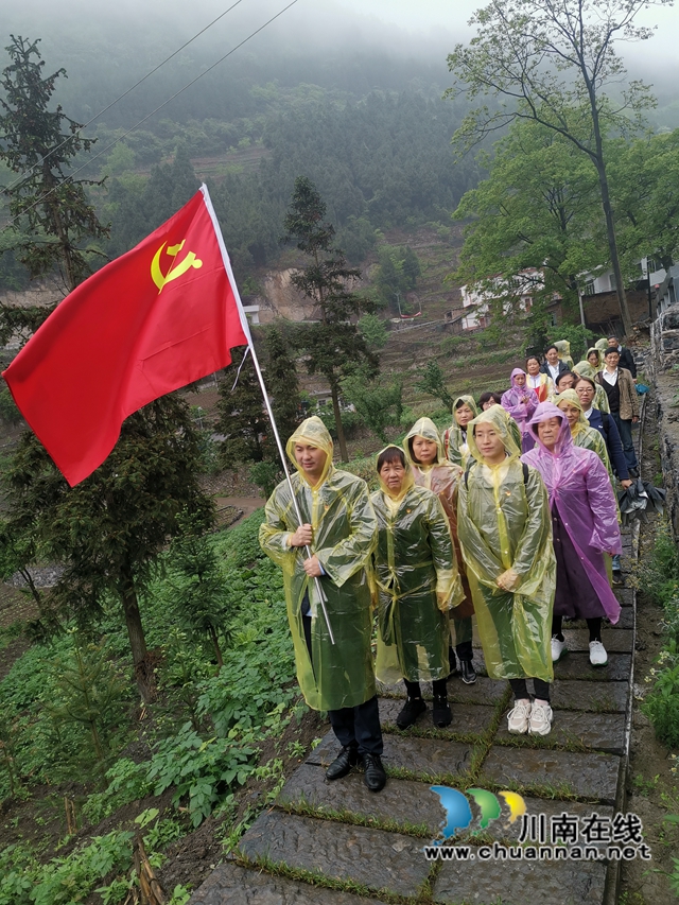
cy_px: 452
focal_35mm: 27
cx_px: 340
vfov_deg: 65.3
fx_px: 706
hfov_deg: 51.4
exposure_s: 1/336
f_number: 1.8
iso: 50
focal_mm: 4.75
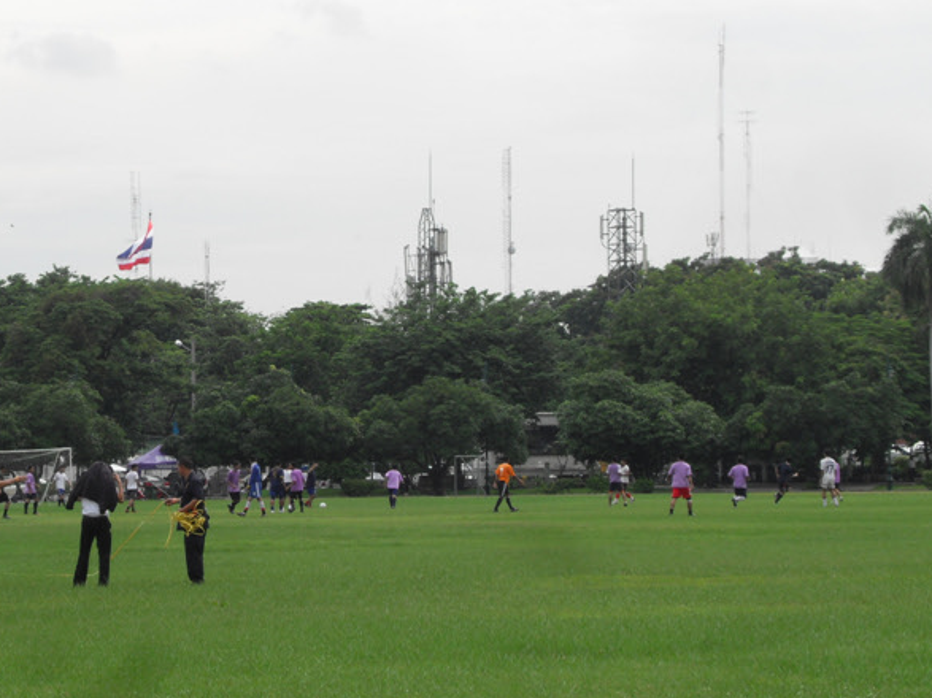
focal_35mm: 139
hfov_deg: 14.2
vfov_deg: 10.7
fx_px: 3742
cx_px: 395
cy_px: 470
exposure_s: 1/250
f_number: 5.7
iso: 80
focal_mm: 21.6
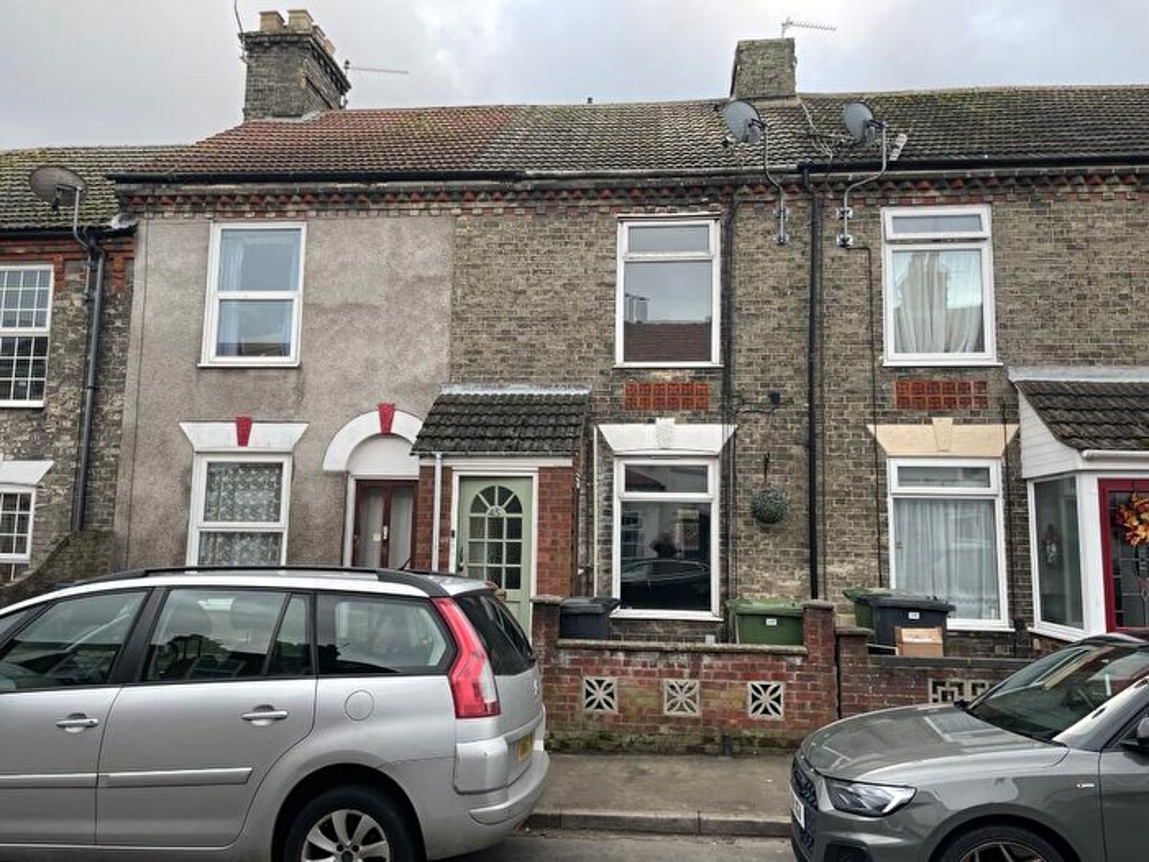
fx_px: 863
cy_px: 431
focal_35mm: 26
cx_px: 574
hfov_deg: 67.3
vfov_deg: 53.1
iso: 50
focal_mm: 4.2
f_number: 1.6
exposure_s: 1/121
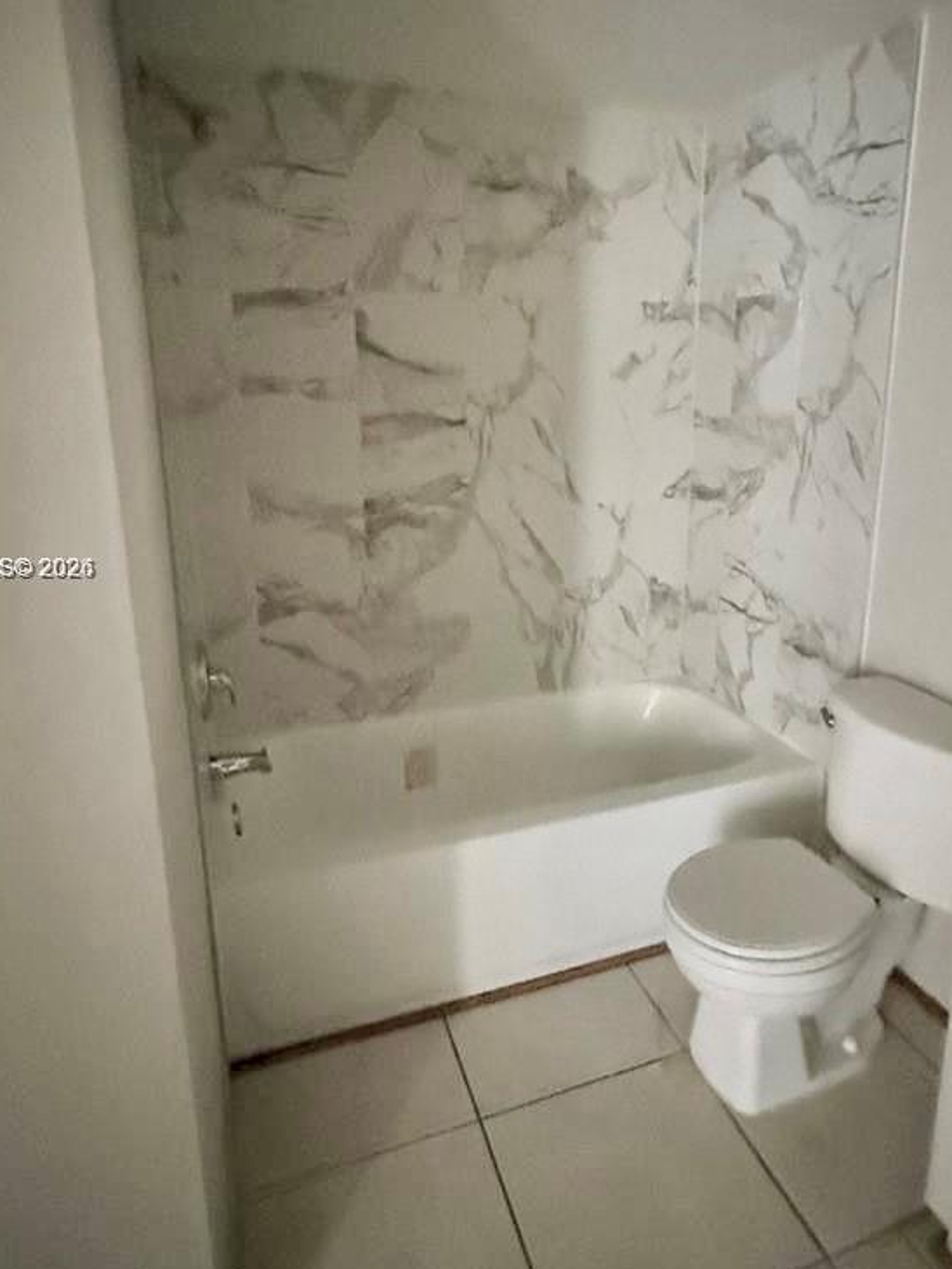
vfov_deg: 73.7
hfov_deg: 58.6
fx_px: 843
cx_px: 554
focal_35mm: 23
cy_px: 570
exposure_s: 1/30
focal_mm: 2.22
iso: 2000
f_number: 2.2
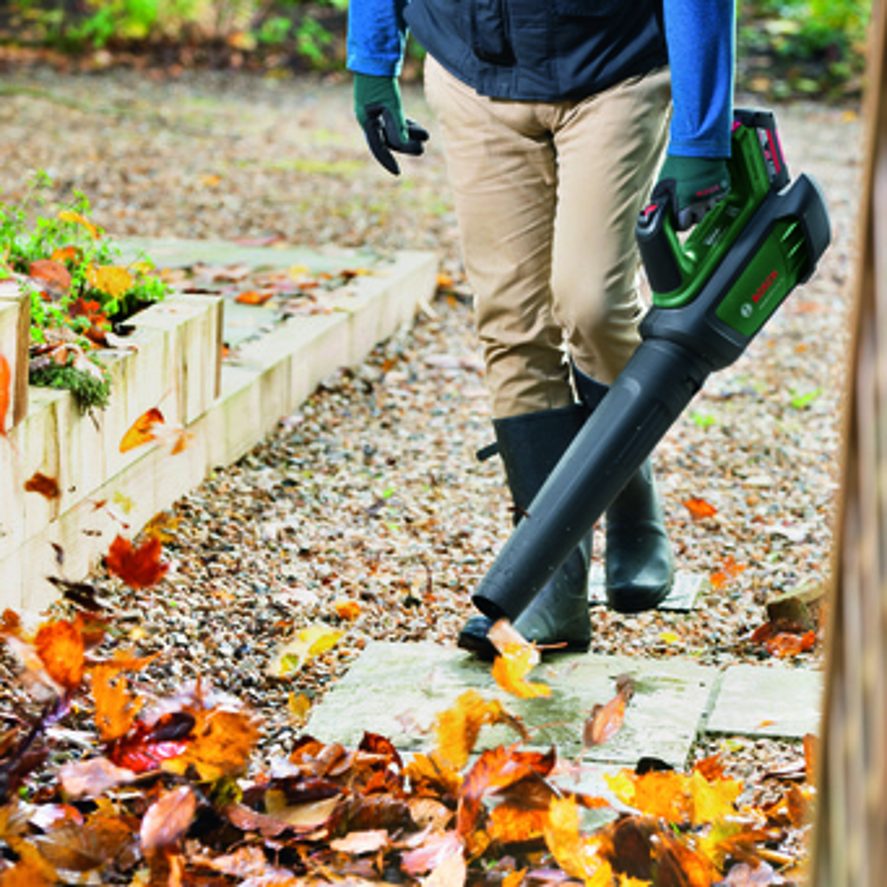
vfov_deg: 10.5
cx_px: 399
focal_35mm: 167
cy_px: 444
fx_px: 4841
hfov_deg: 10.5
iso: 400
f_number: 4.5
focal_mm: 130
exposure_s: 1/125
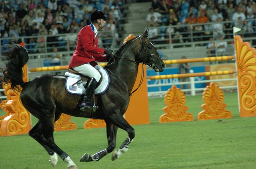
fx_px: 2129
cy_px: 84
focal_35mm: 300
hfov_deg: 6.9
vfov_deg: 4.6
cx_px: 128
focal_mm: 200
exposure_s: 1/320
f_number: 5
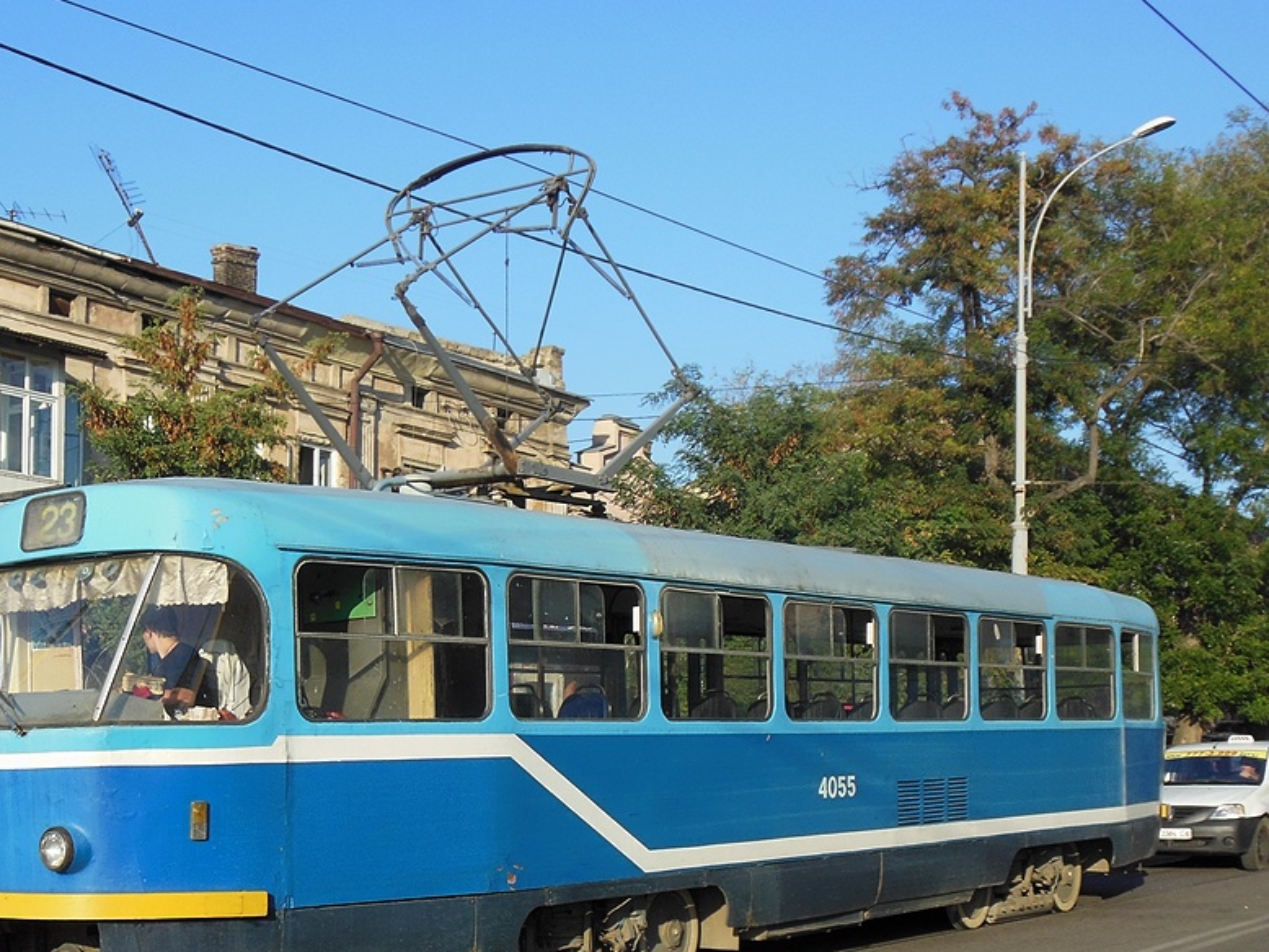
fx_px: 1834
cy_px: 624
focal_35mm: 50
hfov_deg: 38.0
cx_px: 502
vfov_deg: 29.0
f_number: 3.6
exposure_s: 1/800
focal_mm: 6.8
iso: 125
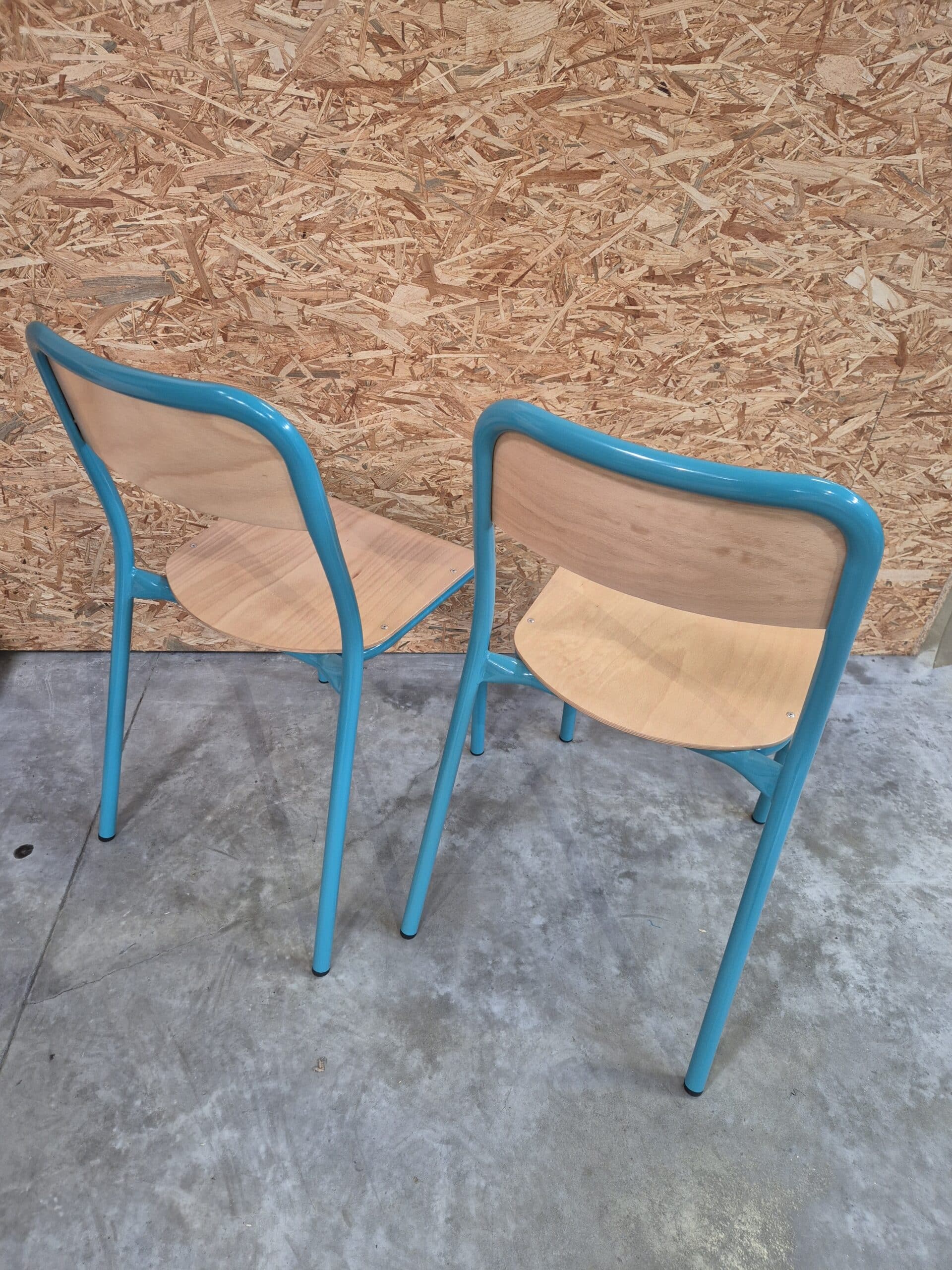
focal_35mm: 23
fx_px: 843
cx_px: 476
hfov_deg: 58.9
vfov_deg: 73.9
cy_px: 635
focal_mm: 5.4
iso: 400
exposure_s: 1/100
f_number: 1.8
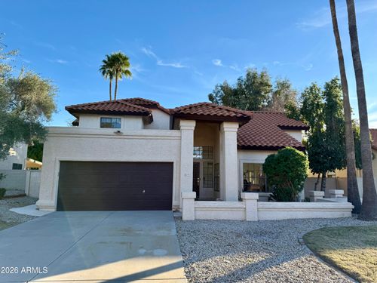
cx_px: 188
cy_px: 142
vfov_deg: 56.8
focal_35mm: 24
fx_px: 261
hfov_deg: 71.6
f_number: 1.78
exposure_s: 1/1949
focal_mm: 6.76
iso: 80
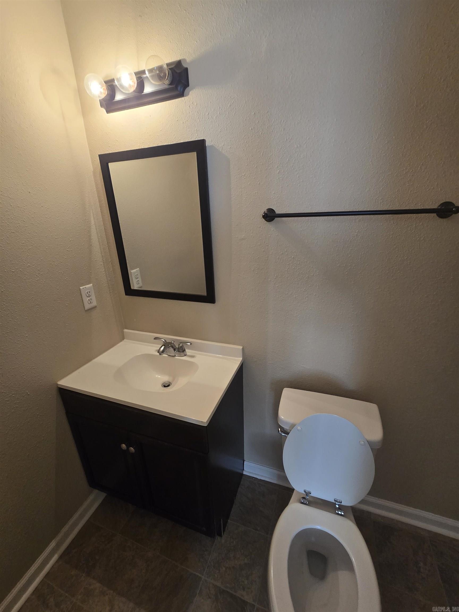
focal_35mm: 13
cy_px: 306
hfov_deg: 89.9
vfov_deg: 106.2
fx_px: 230
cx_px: 230
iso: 200
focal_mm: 2.2
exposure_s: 1/60
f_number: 2.2
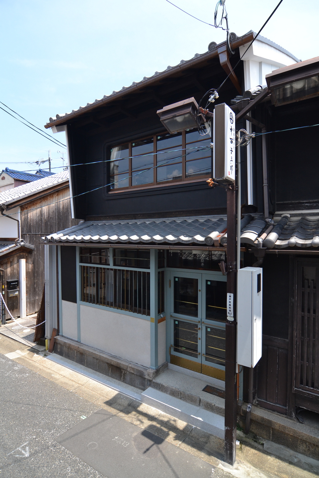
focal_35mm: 18
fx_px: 239
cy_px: 239
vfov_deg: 90.0
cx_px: 160
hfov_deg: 67.4
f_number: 5.6
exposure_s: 1/800
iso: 400
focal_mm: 12
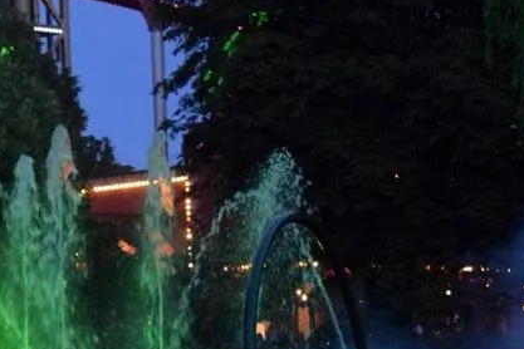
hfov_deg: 10.4
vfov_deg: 7.1
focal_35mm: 194
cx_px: -109
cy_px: 308
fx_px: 2824
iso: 3600
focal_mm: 50
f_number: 5.6
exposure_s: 1/60
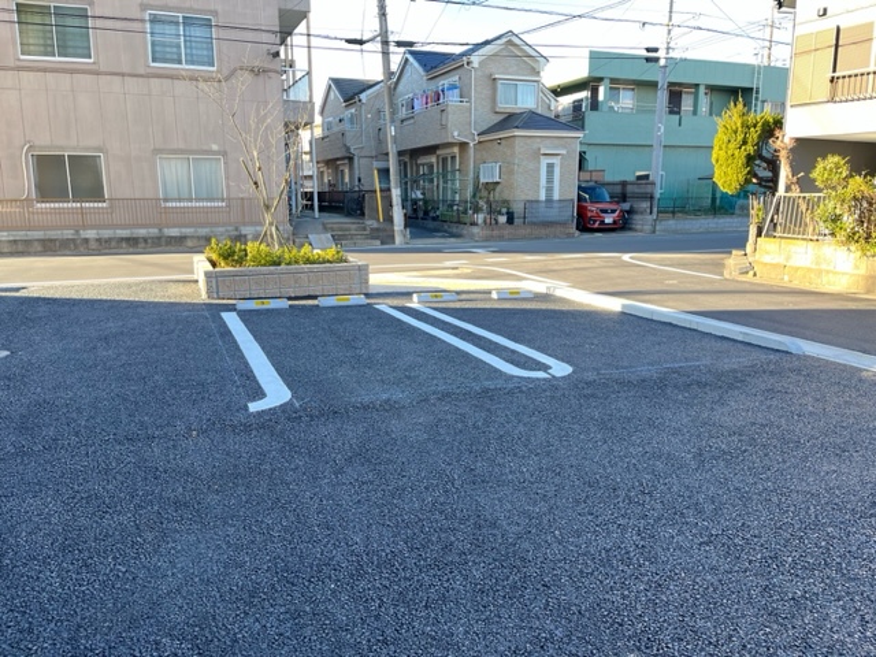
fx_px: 658
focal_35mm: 26
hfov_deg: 67.3
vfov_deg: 53.1
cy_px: 328
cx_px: 438
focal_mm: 5.1
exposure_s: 1/140
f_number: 1.6
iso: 64
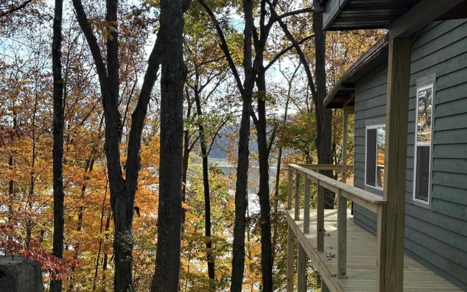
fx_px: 662
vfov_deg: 24.9
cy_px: 172
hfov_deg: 38.9
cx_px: 234
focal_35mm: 52
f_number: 1.78
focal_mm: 6.86
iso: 64
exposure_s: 1/803
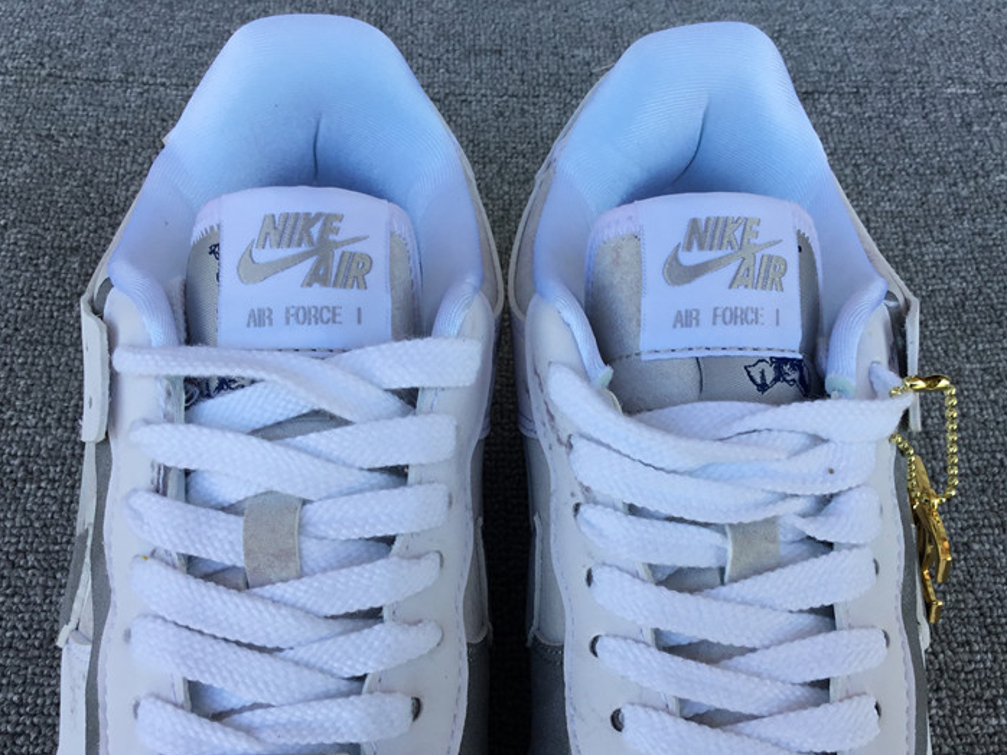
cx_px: 522
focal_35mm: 40
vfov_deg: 35.9
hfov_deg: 46.8
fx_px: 1163
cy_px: 440
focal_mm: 3.3
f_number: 2.4
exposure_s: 1/187
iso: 25
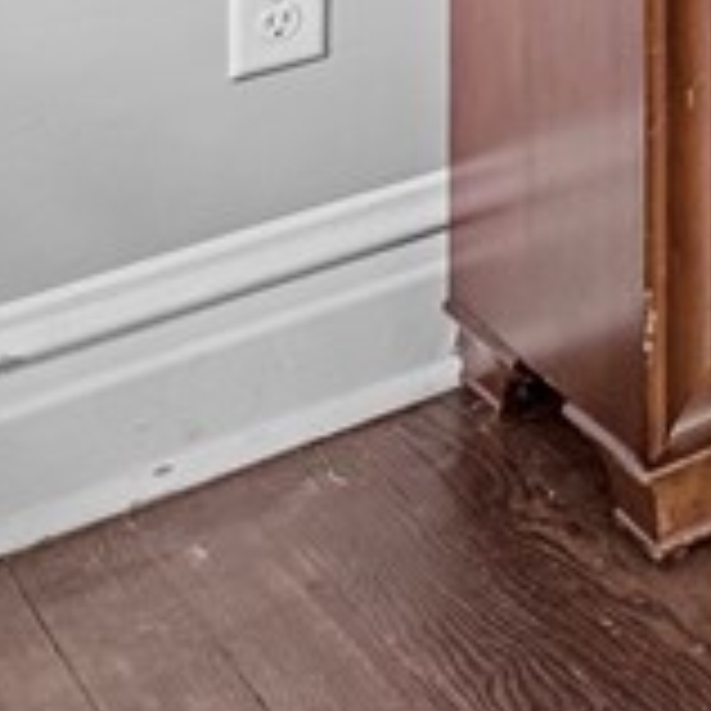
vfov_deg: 14.0
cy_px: -832
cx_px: 1840
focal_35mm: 99
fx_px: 2301
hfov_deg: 12.5
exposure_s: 1/1.67
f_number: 8
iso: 640
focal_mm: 17
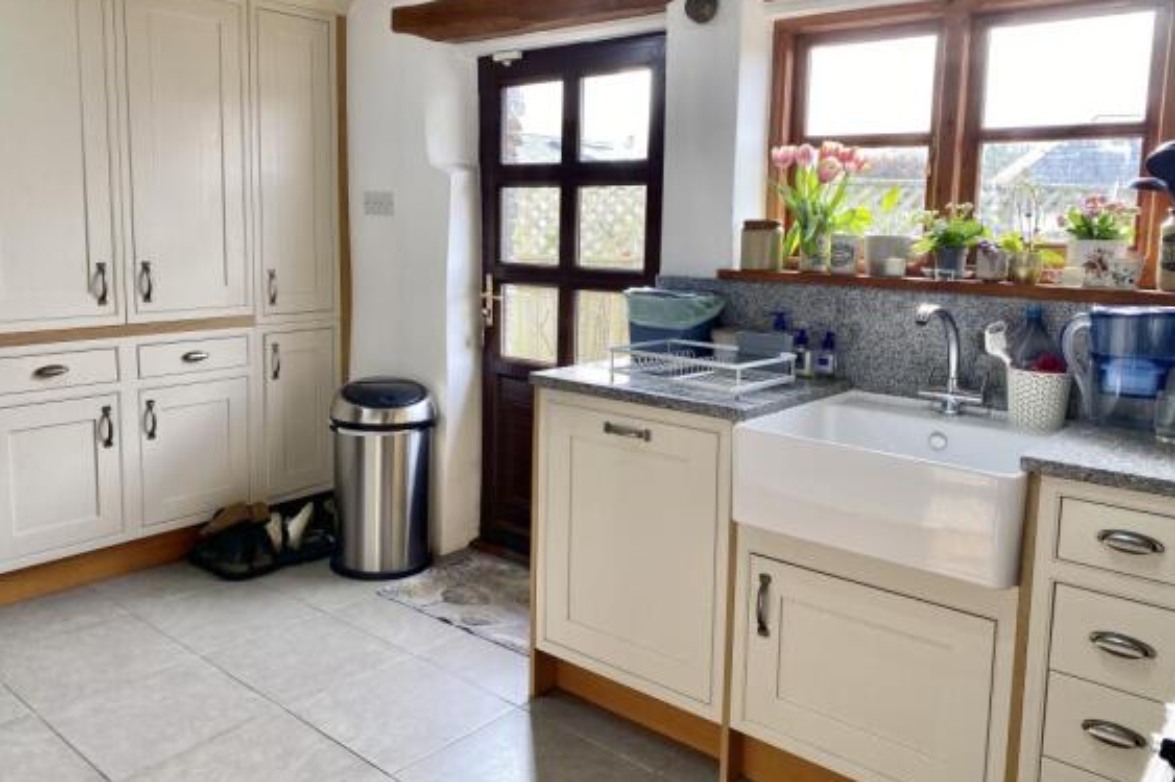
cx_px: 571
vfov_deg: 46.3
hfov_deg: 65.5
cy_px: 341
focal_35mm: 28
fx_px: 914
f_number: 1.8
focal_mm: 4.25
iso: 40
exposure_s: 1/100
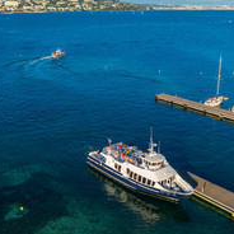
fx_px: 329
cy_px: 116
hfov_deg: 39.1
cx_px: 108
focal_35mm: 43
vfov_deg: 39.2
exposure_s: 1/160
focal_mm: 12.3
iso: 100
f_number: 10
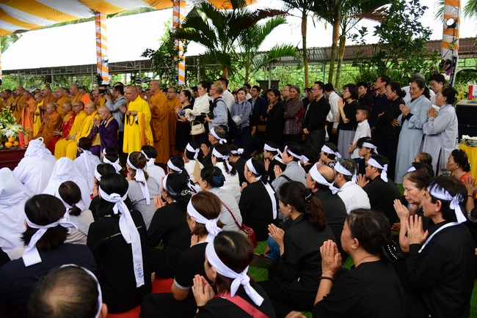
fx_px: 398
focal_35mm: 30
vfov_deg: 43.6
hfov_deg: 61.9
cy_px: 159
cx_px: 238
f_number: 4
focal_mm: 30
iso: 320
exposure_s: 1/250
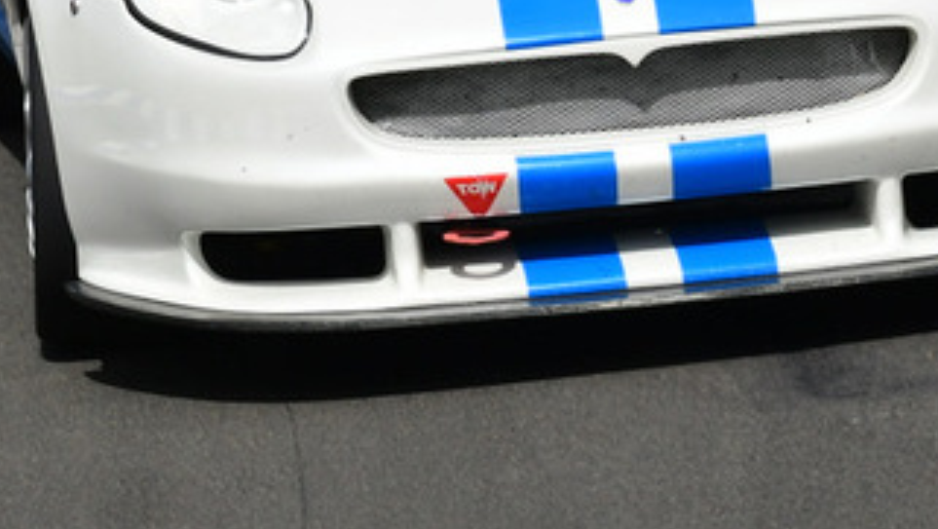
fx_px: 40913
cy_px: -137
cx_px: 351
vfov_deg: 0.7
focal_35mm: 1644
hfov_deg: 1.3
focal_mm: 420
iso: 320
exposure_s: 1/640
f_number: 13
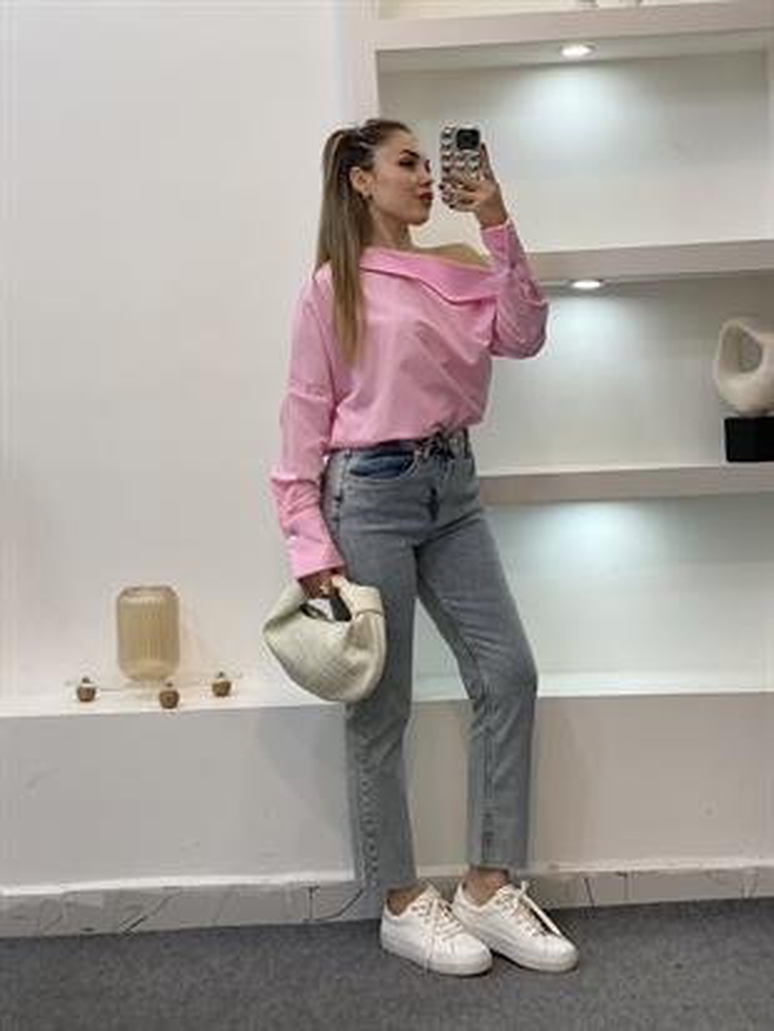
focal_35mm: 52
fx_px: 1549
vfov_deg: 36.8
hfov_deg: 28.0
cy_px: 516
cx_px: 387
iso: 64
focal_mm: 6
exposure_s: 1/100
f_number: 2
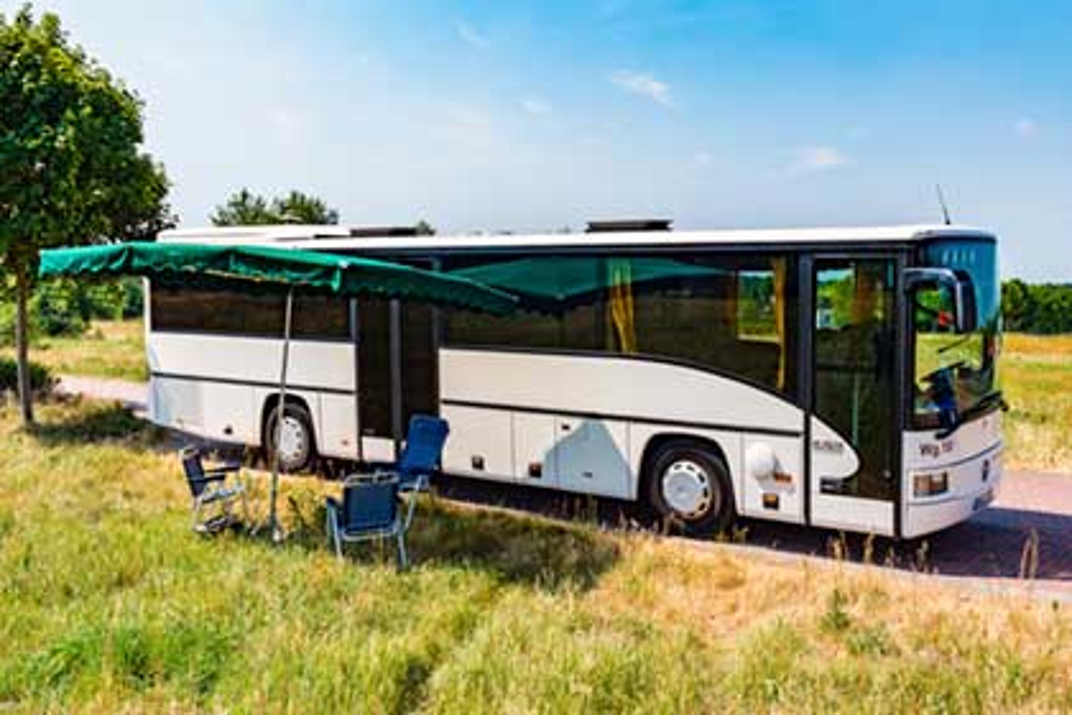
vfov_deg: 45.0
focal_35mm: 29
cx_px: 536
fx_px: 863
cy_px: 358
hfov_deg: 63.7
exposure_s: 1/250
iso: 100
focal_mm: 29
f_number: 10
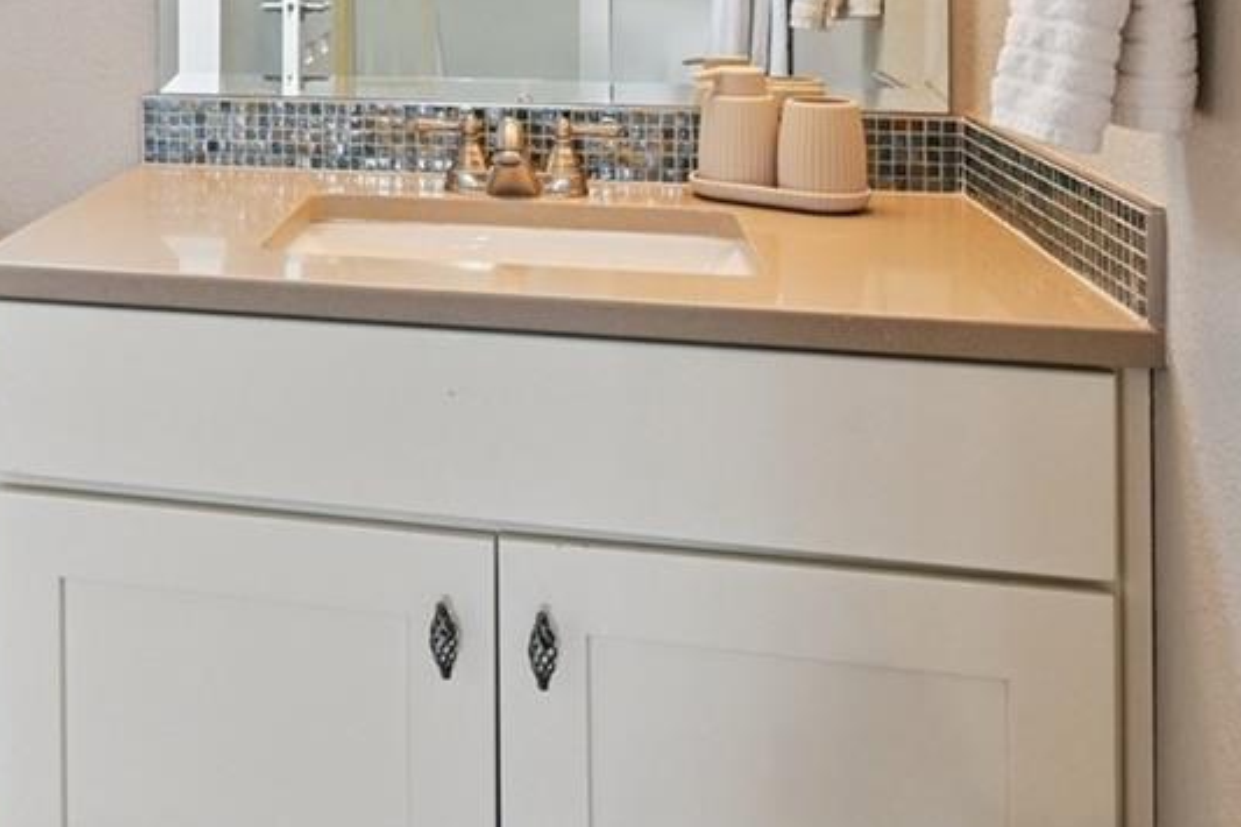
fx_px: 1499
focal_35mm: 44
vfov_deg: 28.2
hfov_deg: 41.9
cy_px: -68
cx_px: 161
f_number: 10
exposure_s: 1/5
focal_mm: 14.5
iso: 400
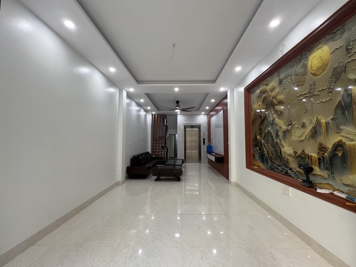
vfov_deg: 89.9
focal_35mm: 13
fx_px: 134
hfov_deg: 106.2
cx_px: 178
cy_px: 134
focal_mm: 1.57
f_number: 1.8
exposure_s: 1/100
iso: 100
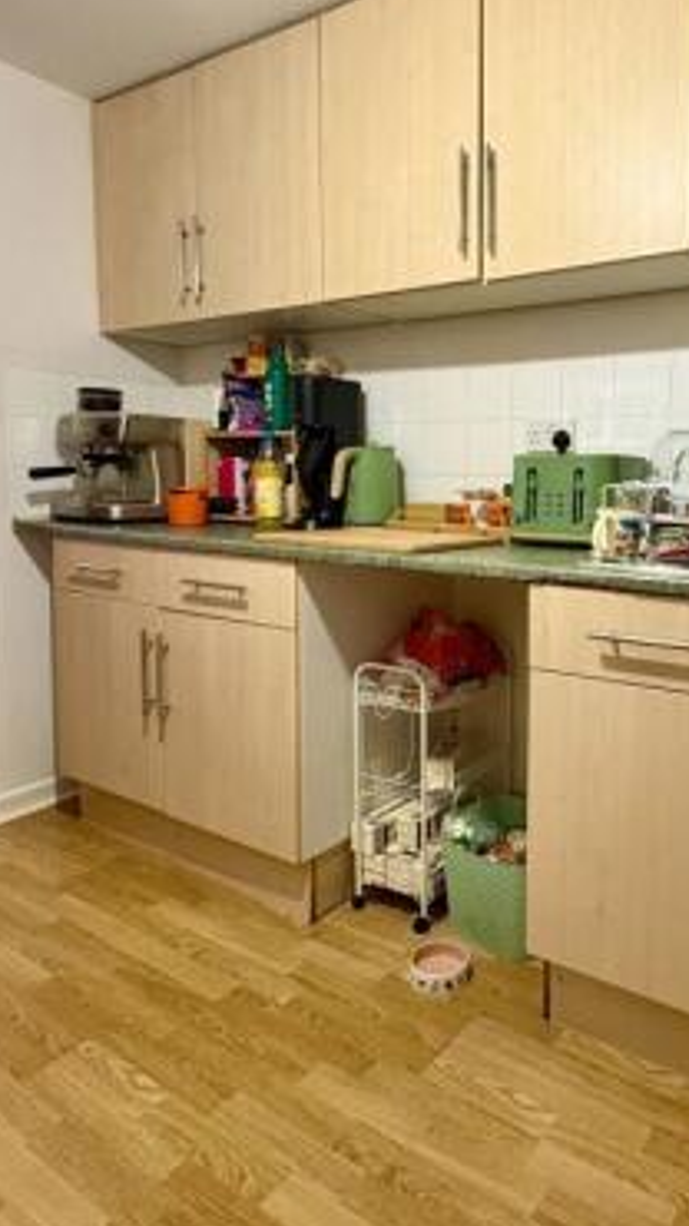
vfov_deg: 76.0
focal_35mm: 24
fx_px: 780
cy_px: 538
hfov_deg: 45.8
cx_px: 525
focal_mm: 2.22
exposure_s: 1/50
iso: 320
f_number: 2.2
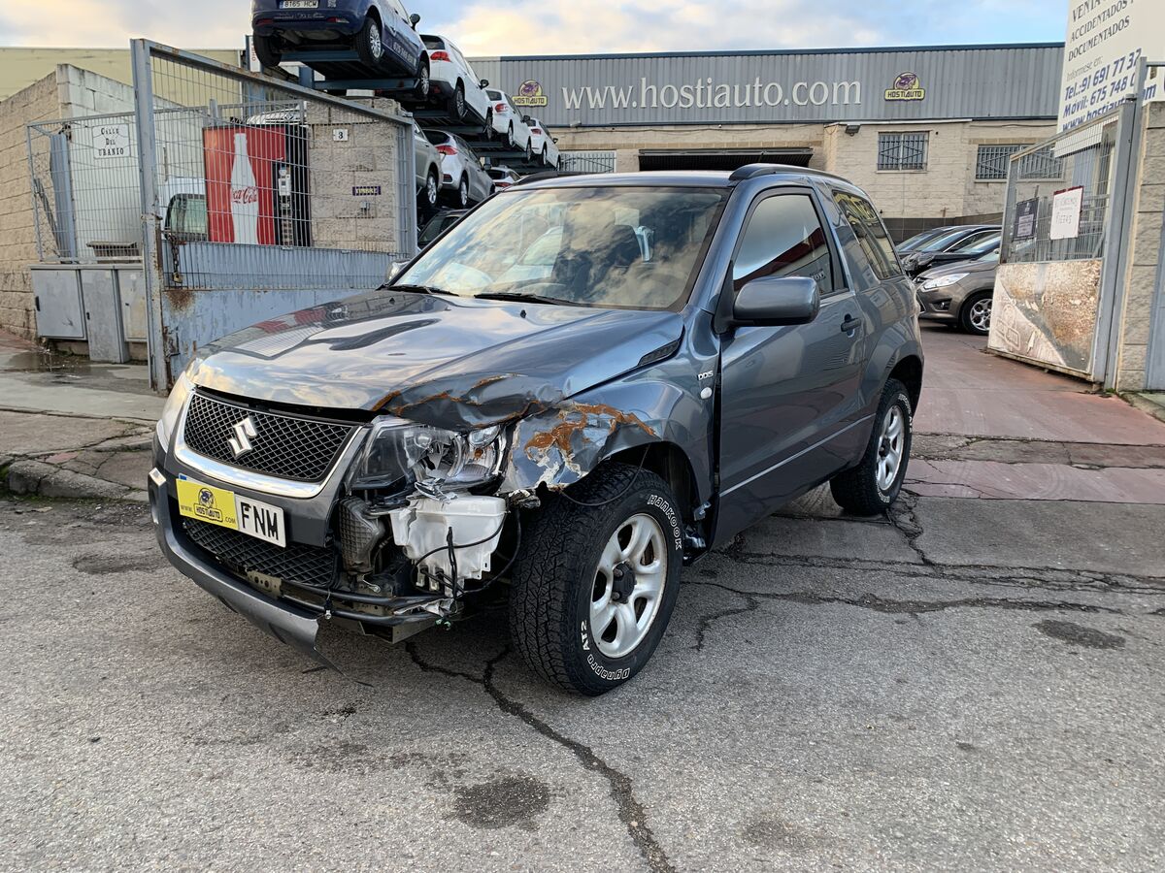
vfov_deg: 53.1
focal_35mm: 26
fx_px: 875
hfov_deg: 67.3
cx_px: 582
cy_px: 436
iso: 32
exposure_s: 1/121
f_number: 1.8
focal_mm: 4.25
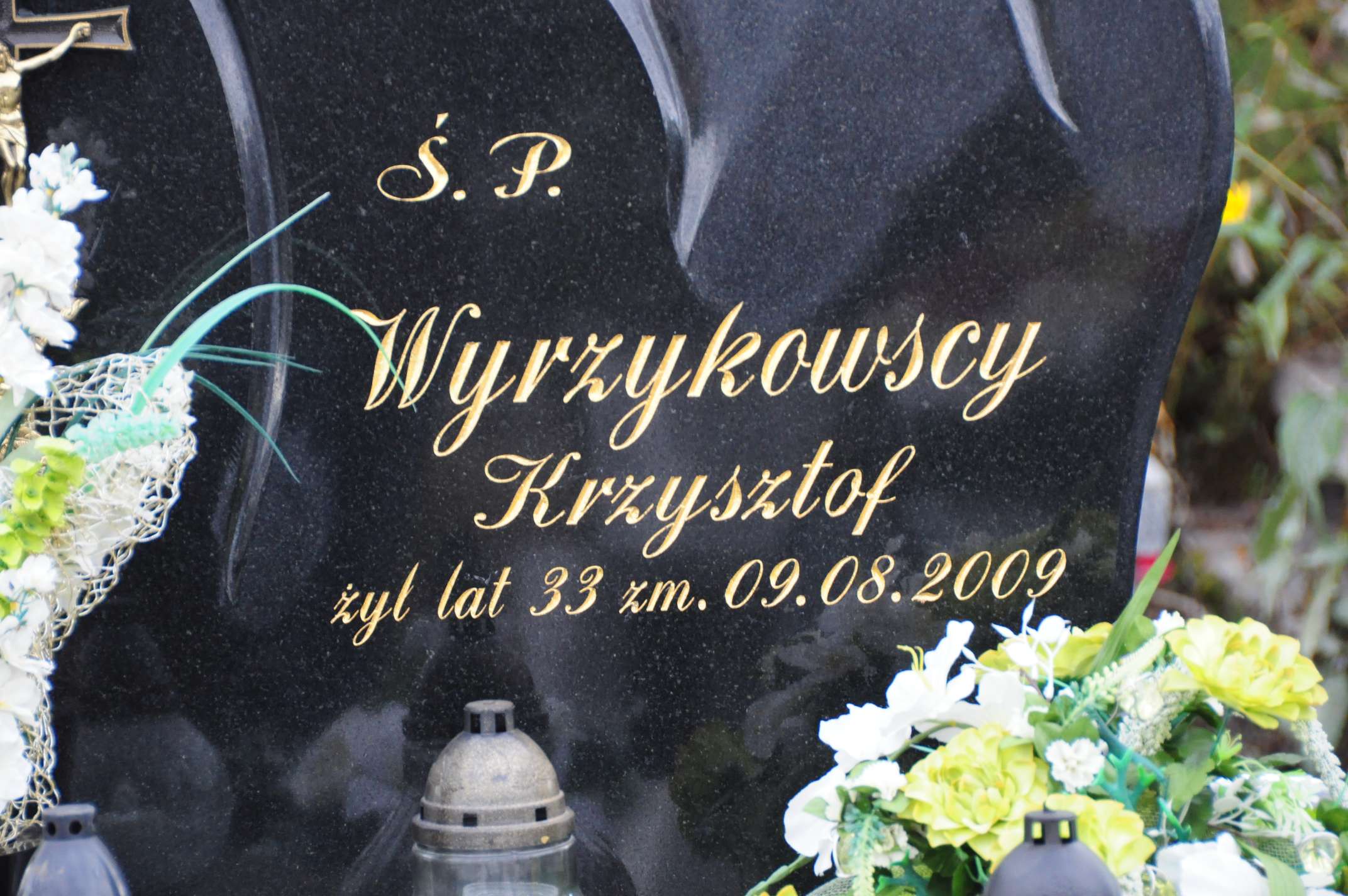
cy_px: 448
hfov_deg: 10.2
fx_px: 7573
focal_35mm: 202
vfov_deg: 6.8
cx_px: 674
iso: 800
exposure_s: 1/100
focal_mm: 135
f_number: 7.1
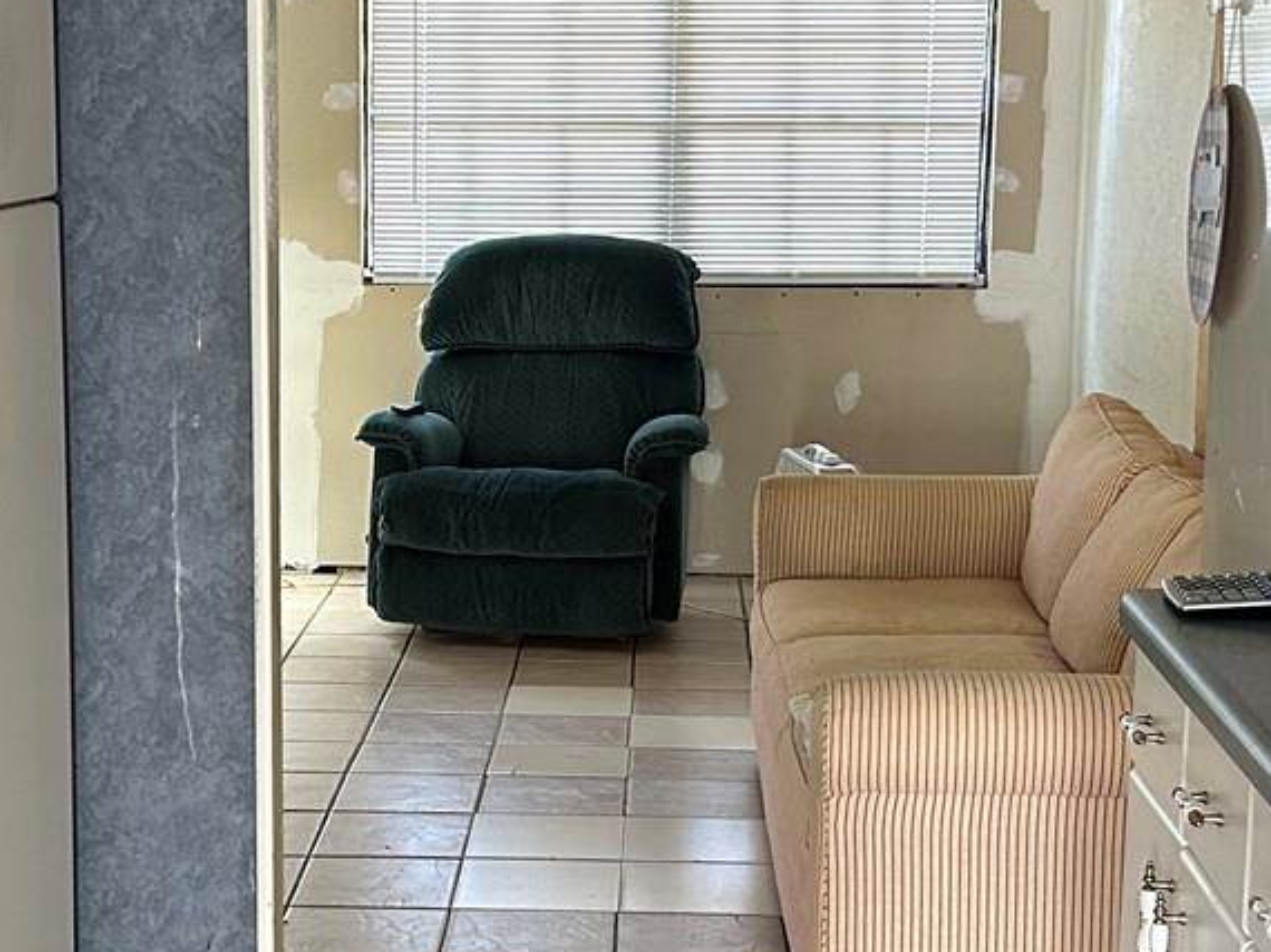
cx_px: 421
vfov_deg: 20.1
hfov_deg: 26.5
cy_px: 566
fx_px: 2679
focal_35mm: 73
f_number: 1.5
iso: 250
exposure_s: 1/60
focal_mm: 5.7
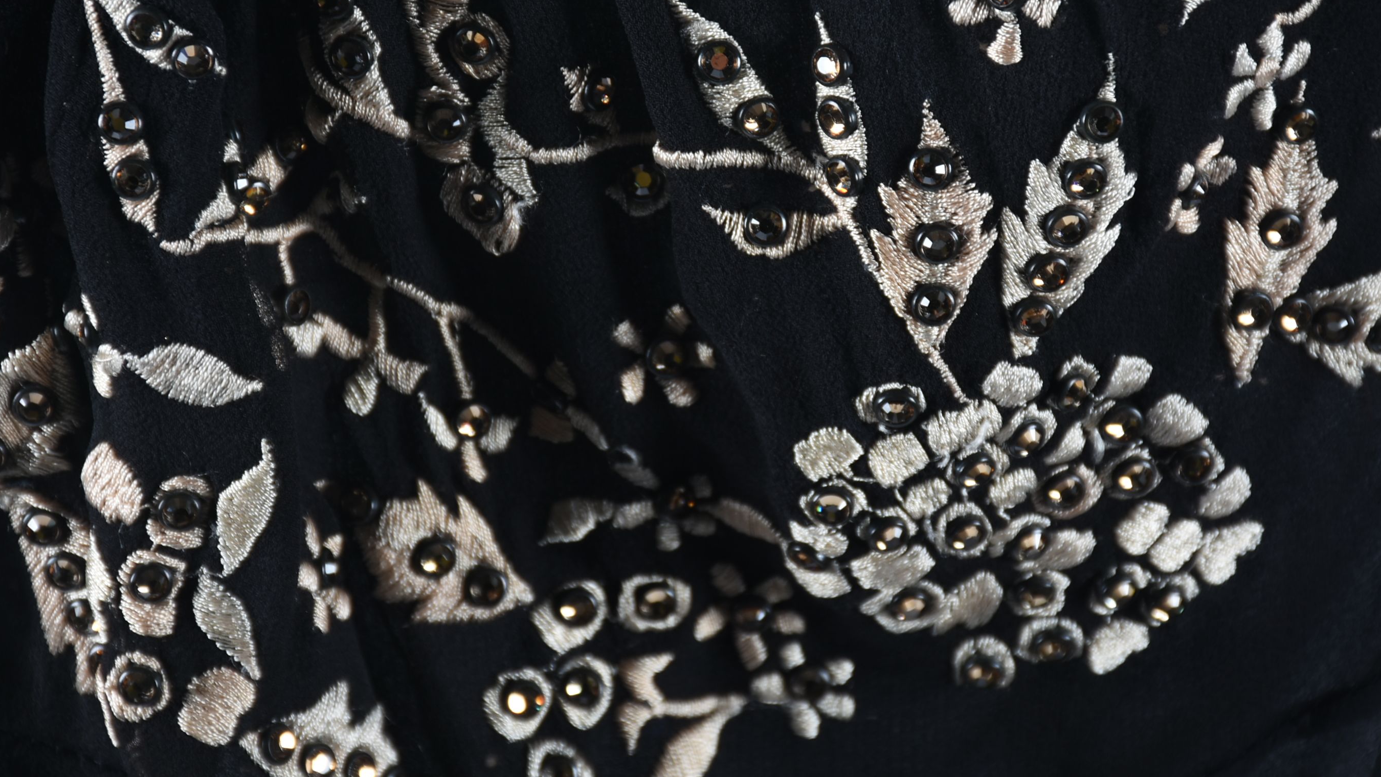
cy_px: 336
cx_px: 697
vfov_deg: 5.0
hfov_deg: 8.8
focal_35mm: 244
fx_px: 8935
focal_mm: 140
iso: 200
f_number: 9
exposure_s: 1/125
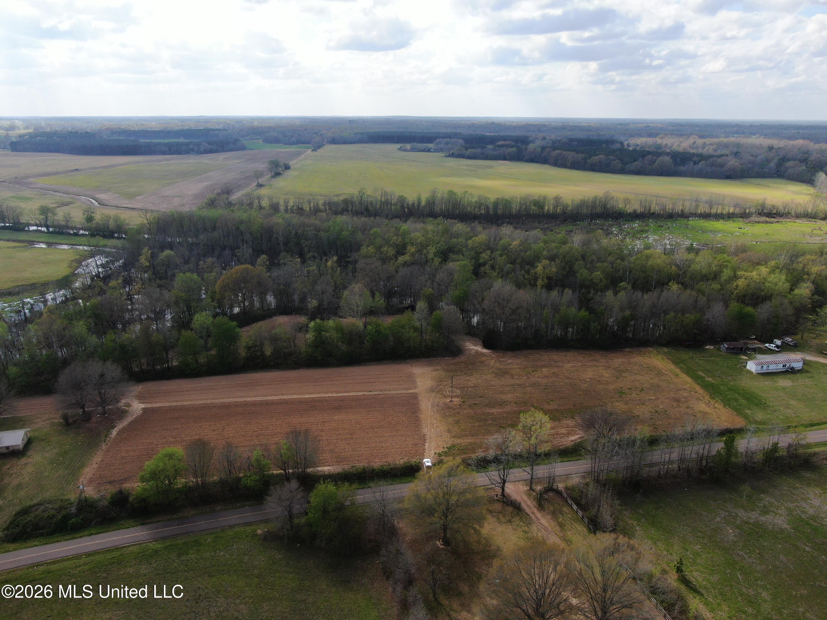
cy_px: 310
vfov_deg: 56.8
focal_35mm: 24
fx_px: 573
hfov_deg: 71.6
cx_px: 414
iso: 110
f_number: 2.8
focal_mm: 4.39
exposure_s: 1/1250
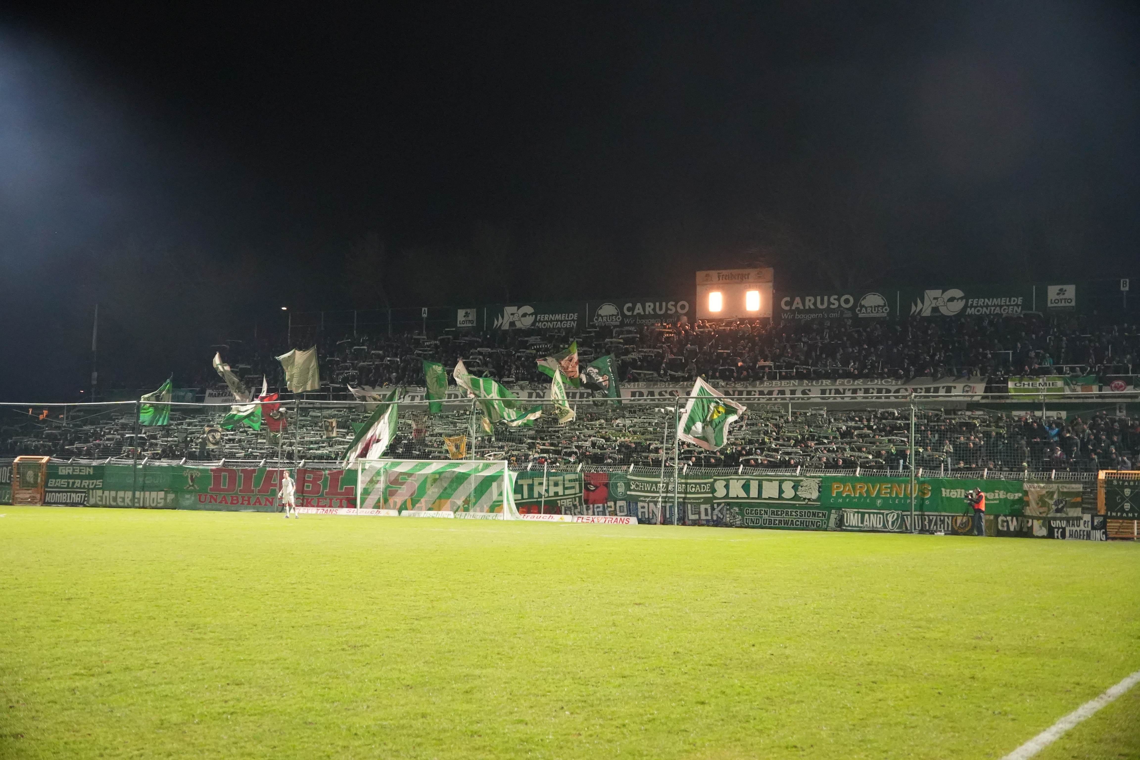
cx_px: 570
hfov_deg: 41.1
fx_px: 1520
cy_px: 380
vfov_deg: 28.1
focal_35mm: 48
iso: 10000
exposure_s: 1/160
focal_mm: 32
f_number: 4
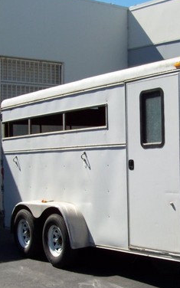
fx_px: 557
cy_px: 181
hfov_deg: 18.1
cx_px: 157
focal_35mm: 71
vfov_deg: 28.9
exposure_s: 1/500
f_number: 4
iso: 72
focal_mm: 5.85
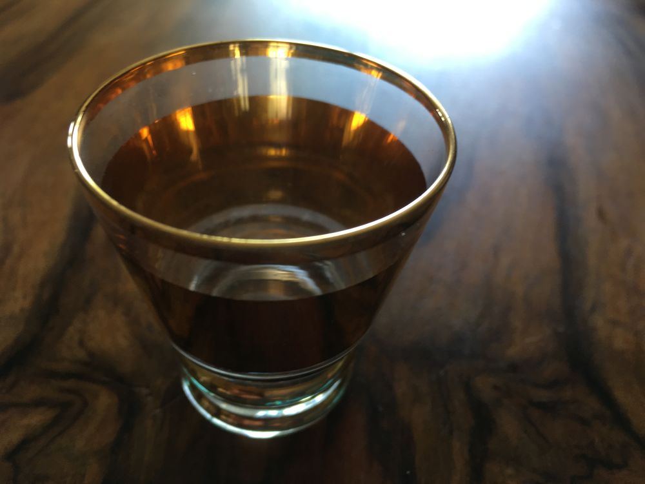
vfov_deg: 48.2
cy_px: 242
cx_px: 322
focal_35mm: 29
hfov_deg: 61.7
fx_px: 540
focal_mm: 4.15
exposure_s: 1/33
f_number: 2.2
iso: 64
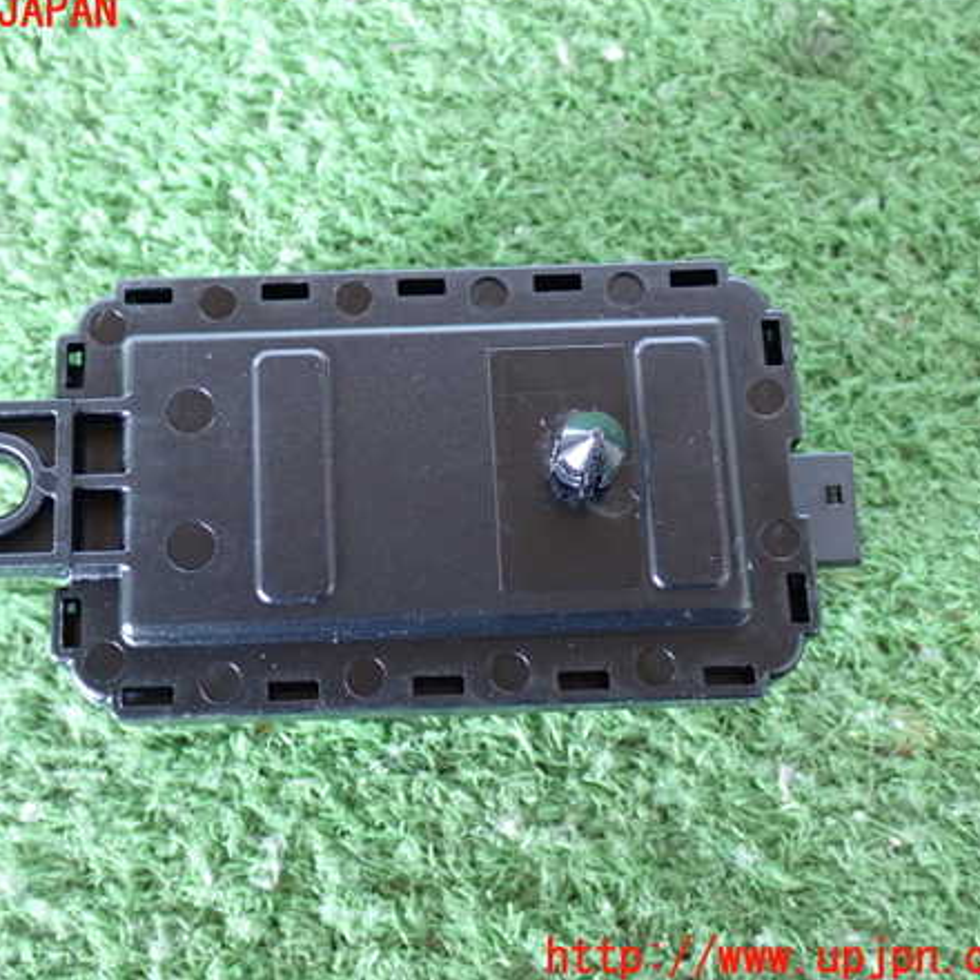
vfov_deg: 32.2
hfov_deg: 32.1
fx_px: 1698
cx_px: 381
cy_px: 486
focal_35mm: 53
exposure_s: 1/20
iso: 800
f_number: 2.9
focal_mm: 7.84
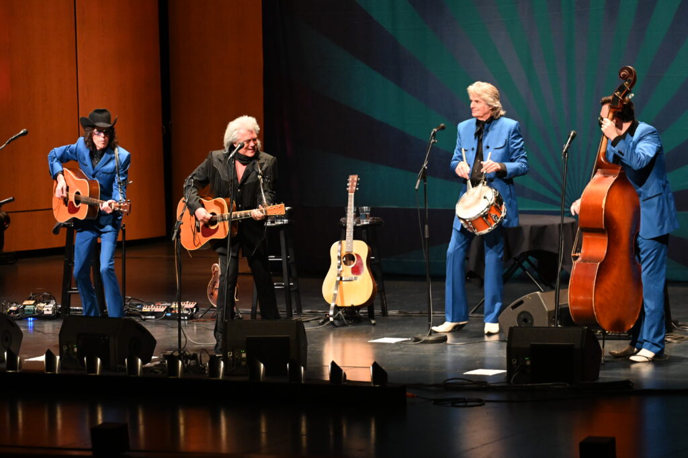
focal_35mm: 200
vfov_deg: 6.9
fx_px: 3821
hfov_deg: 10.3
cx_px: 344
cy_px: 229
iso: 9000
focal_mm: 200
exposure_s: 1/125
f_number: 5.6
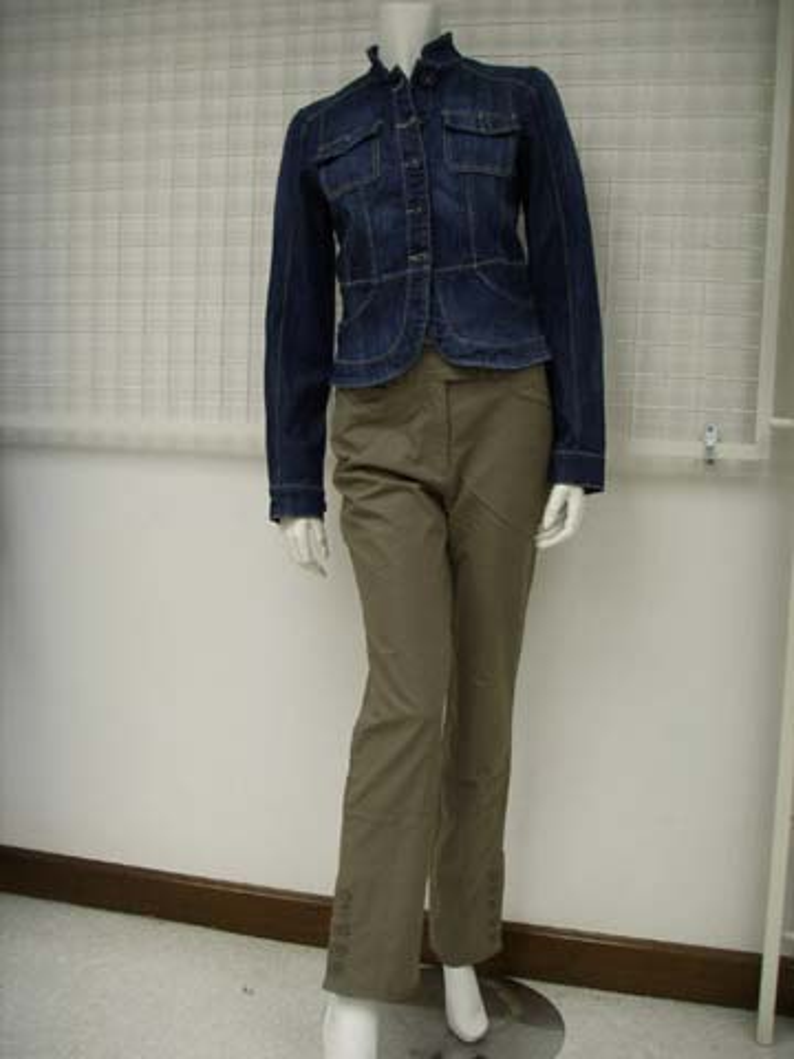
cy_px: 530
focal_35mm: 39
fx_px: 1193
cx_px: 397
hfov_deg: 36.8
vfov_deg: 47.9
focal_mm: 6.6
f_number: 3.5
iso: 100
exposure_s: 1/45
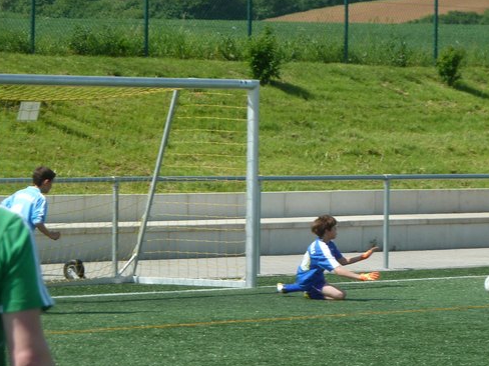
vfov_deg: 5.3
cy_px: 208
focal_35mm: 281
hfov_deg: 7.0
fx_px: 3970
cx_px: 306
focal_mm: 32.1
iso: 125
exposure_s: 1/640
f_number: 4.5
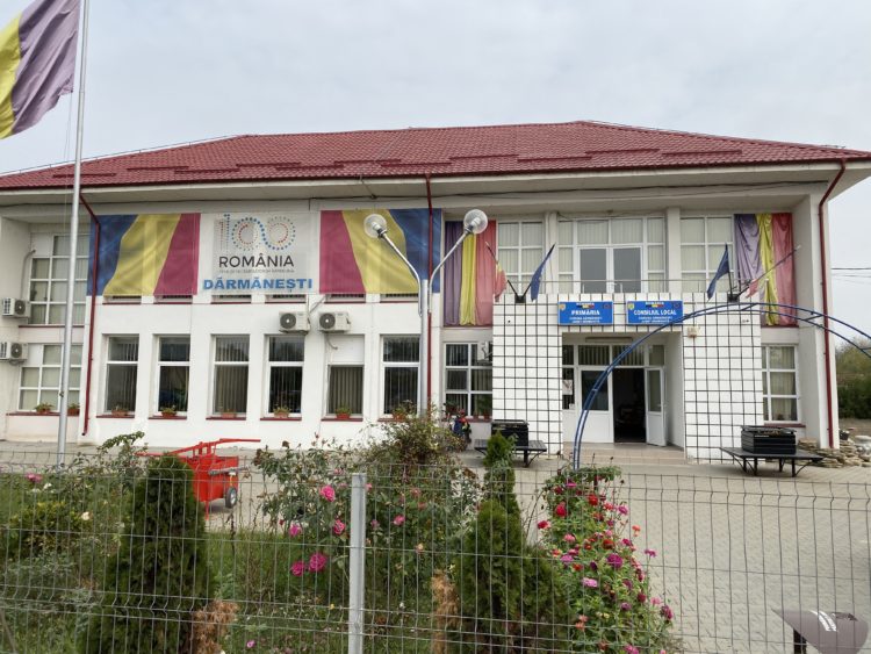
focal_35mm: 26
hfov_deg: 67.3
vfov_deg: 53.1
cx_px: 436
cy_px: 327
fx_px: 654
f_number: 1.8
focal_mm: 4.25
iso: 32
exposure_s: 1/2188
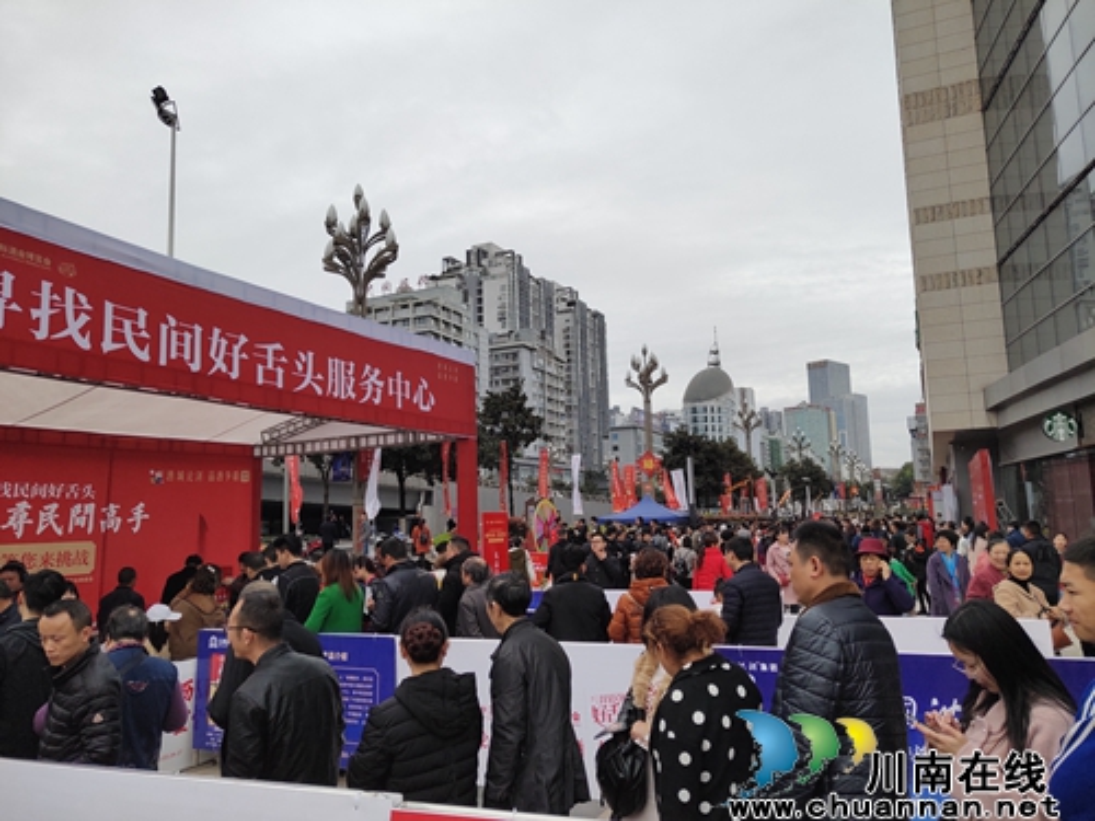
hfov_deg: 61.7
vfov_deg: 48.2
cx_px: 548
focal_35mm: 29
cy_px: 410
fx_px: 917
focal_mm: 4.27
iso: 50
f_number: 1.8
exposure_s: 1/2129
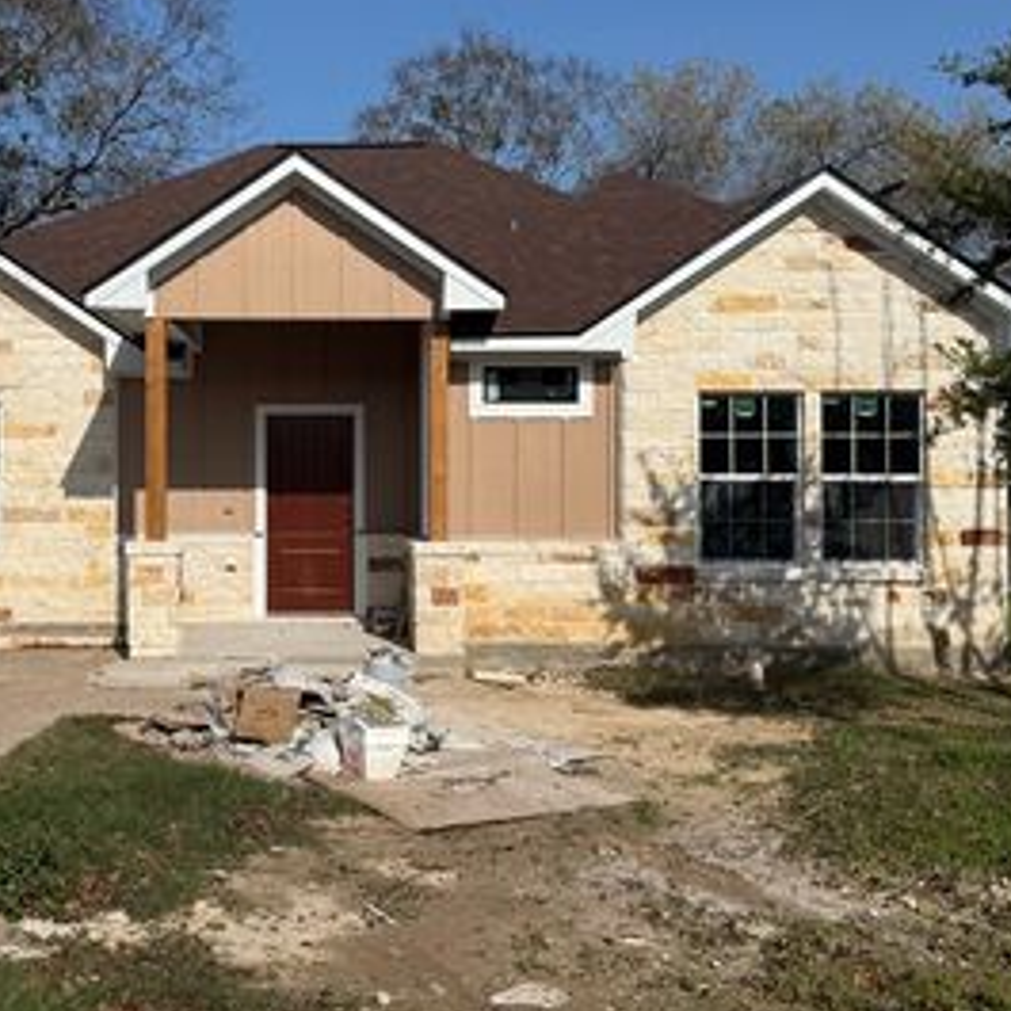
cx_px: 366
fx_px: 1322
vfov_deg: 41.8
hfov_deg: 41.5
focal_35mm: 40
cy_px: 467
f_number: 1.78
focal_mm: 6.76
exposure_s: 1/9091
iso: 80
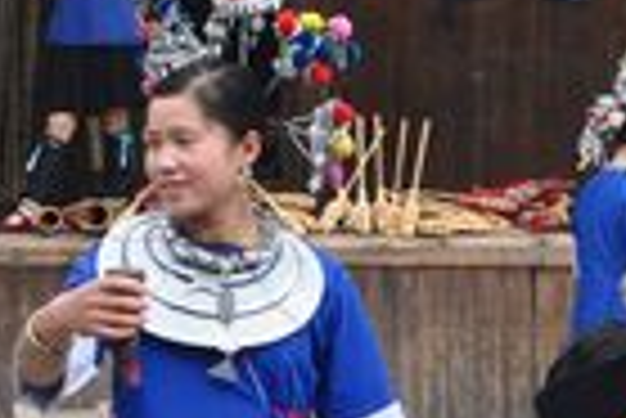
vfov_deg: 5.2
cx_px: -54
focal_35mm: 264
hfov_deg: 7.8
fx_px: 4587
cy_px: 467
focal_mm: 35
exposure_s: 1/100
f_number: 9
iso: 400
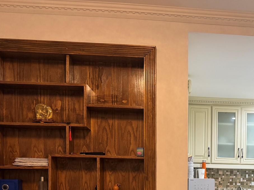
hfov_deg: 33.7
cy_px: 208
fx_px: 396
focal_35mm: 54
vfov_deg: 25.2
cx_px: 228
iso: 125
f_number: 1.78
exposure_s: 1/60
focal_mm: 6.76
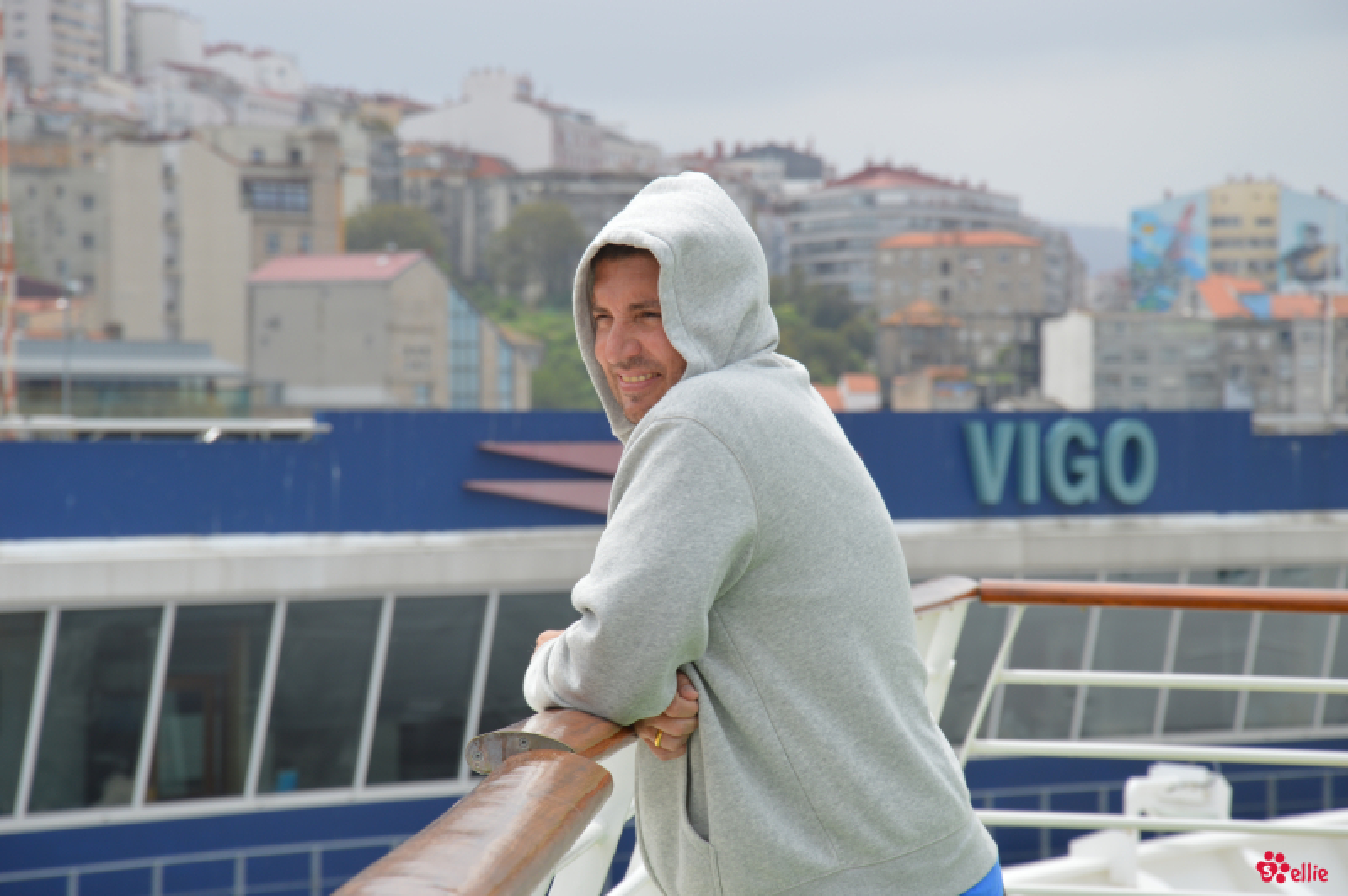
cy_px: 448
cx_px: 674
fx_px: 5893
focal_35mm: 158
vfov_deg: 8.7
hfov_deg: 13.1
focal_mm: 105
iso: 100
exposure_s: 1/250
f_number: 8
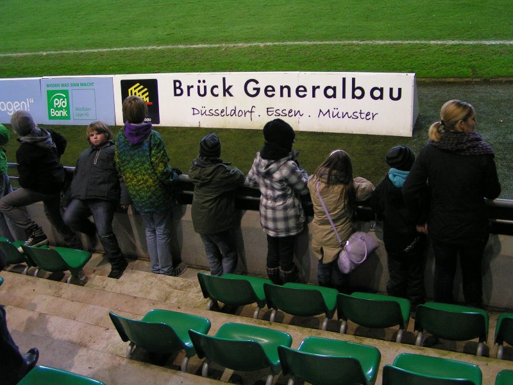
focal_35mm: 38
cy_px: 192
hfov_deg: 49.0
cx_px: 256
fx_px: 563
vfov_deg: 37.7
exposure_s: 1/25
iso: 200
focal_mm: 5.8
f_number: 2.8
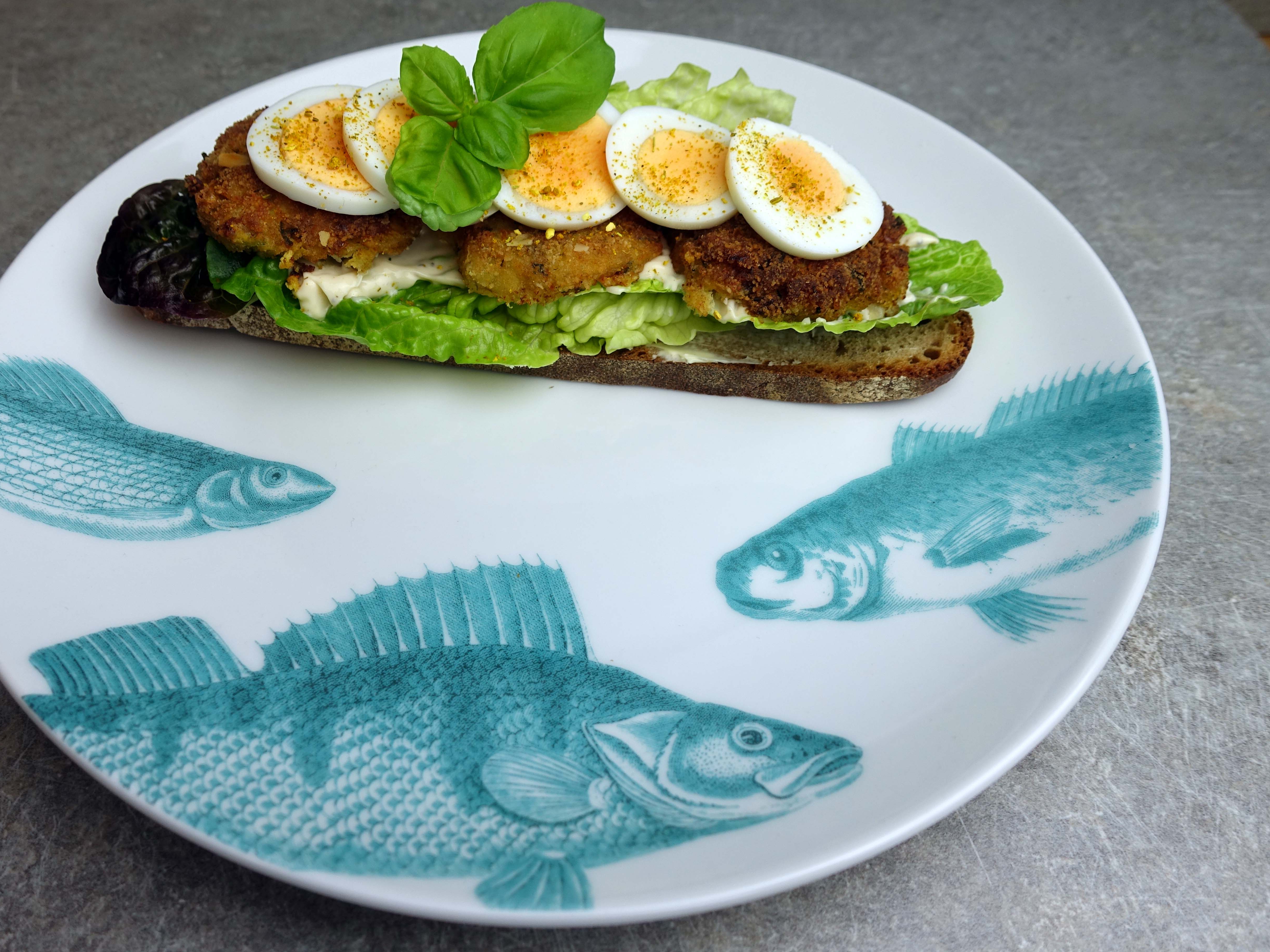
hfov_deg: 67.1
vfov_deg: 53.1
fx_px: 954
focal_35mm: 26
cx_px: 572
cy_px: 476
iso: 125
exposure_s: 1/80
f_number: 3.5
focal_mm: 8.8
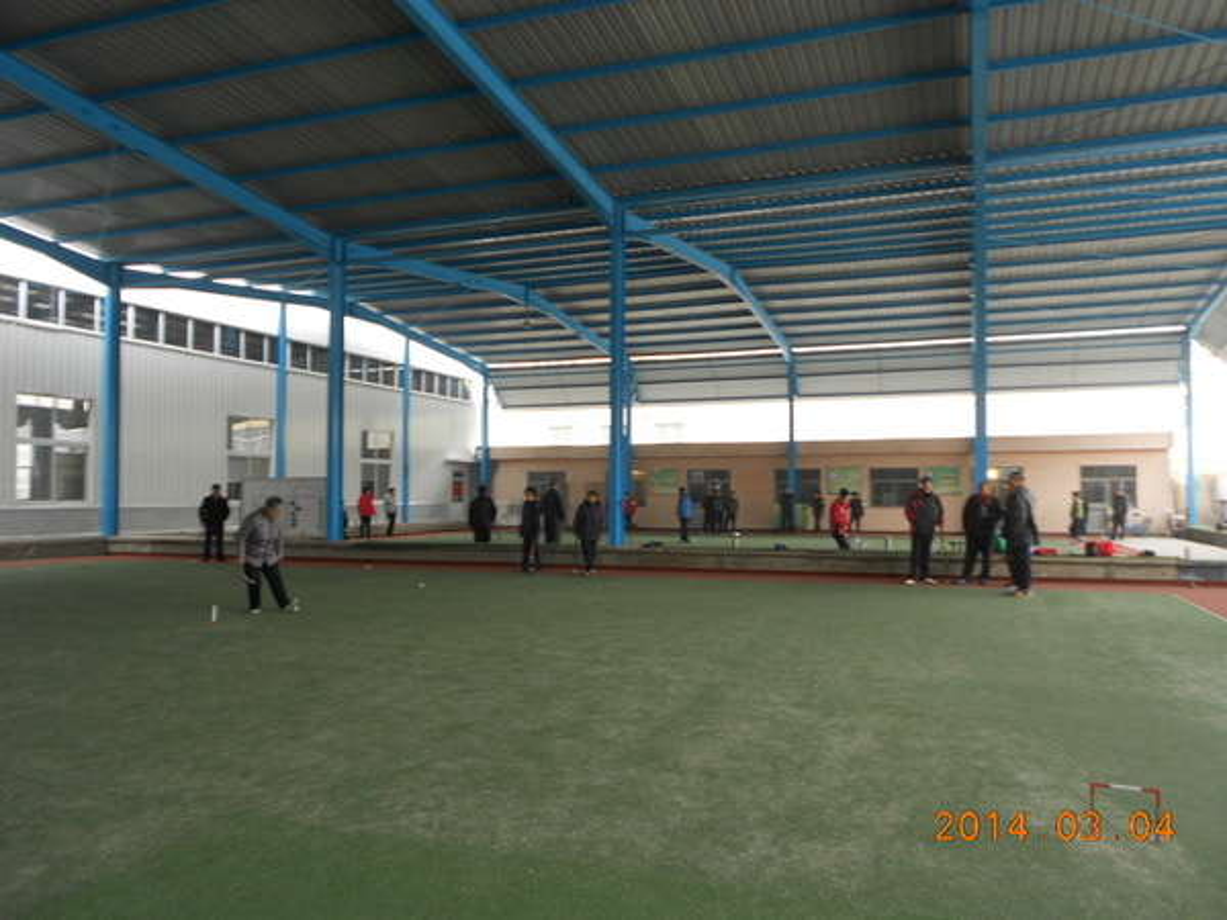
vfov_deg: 53.1
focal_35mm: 26
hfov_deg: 67.3
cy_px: 460
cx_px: 614
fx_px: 922
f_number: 3.2
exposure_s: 1/20
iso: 100
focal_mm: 4.6
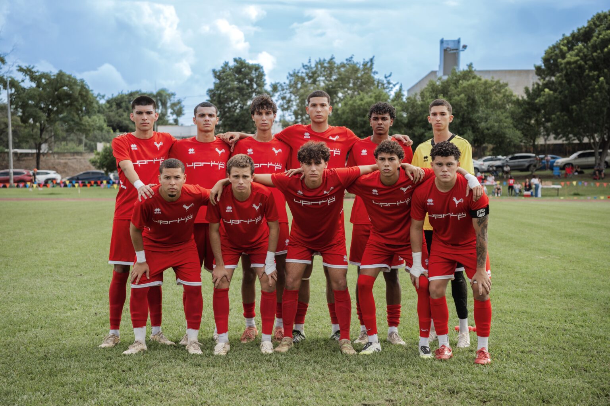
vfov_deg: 18.9
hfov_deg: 28.0
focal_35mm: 72
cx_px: 305
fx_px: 1222
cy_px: 203
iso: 160
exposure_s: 1/1250
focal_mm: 48.1
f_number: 2.8
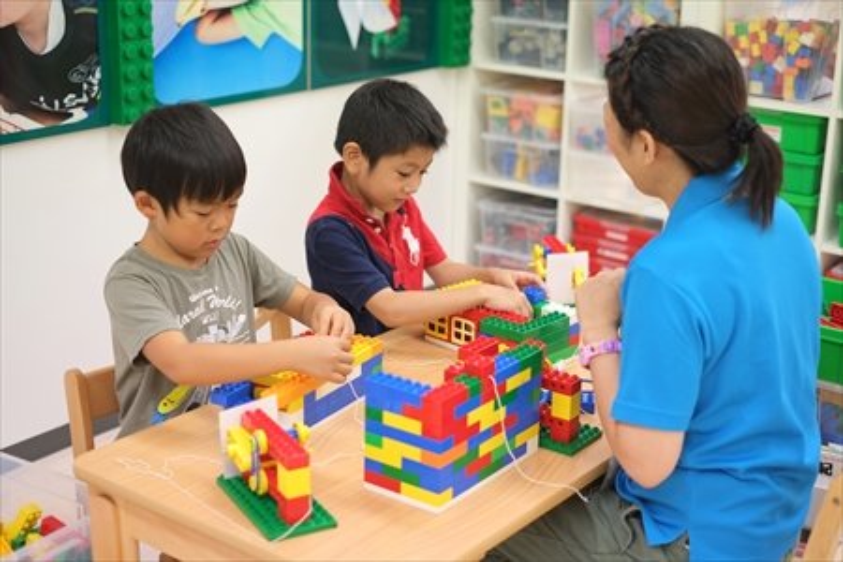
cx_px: 422
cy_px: 281
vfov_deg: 25.5
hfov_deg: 37.5
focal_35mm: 53
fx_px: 1241
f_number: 1.8
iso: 400
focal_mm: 35
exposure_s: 1/200
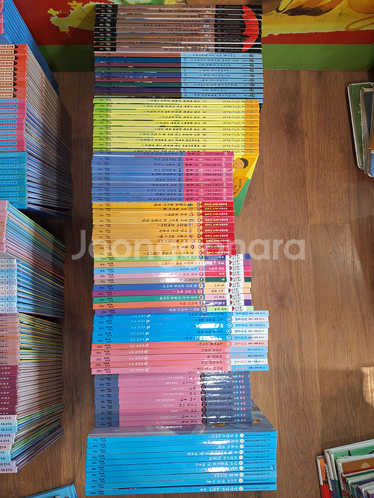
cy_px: 249
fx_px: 331
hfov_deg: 58.9
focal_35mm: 23
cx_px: 187
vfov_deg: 73.9
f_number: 1.8
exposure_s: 1/40
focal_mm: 5.54
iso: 200
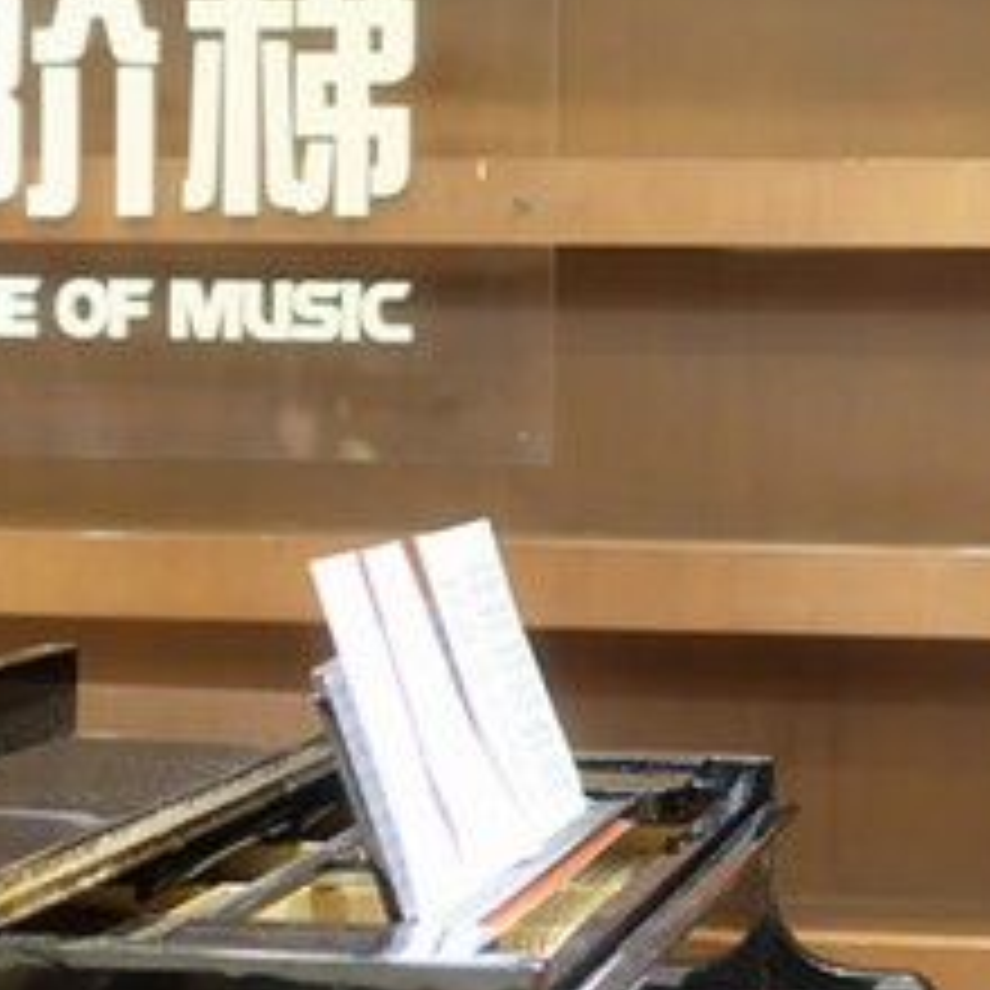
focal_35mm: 123
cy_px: 718
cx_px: 459
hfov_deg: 14.2
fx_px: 3980
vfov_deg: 14.1
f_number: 1.4
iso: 1600
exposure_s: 1/75
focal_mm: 35
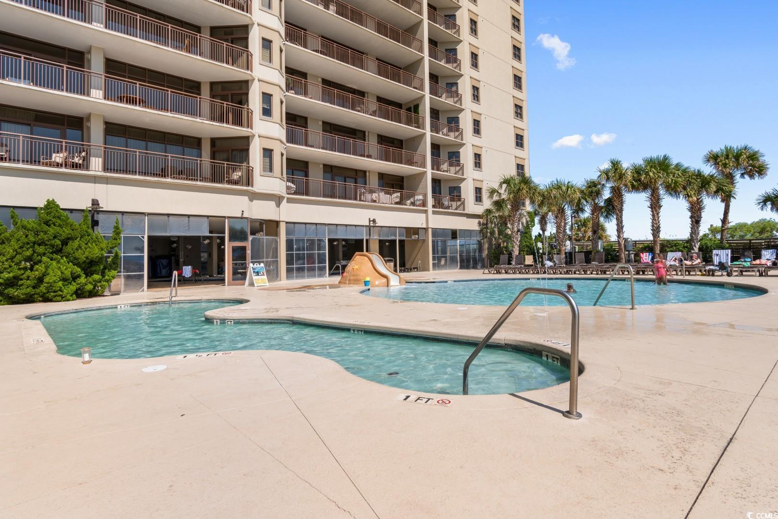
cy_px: 260
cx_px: 389
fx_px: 389
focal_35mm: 18
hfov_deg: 90.0
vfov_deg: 67.4
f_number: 8
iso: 100
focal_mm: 12
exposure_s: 1/200
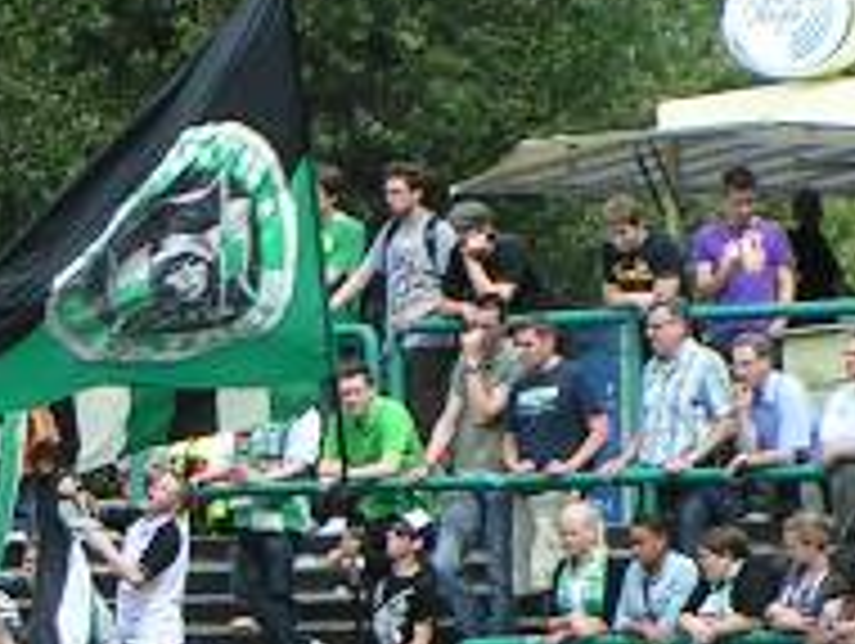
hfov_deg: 3.1
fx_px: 15580
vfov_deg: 2.4
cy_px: 775
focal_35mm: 630
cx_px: -760
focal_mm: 22.9
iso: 50
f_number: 5
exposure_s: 1/320
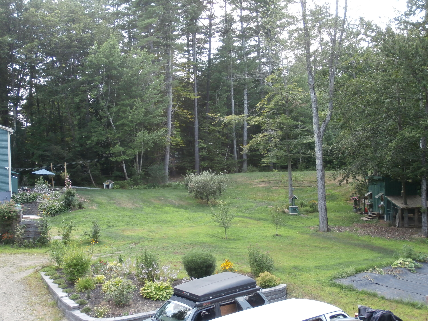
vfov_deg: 37.7
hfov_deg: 49.0
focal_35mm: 38
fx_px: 470
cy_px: 160
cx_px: 214
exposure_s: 1/80
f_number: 3.9
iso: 100
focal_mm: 6.67
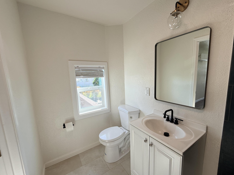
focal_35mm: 15
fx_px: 101
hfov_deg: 98.2
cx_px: 120
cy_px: 89
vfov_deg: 81.7
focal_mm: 2.22
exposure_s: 1/171
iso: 50
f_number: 2.2
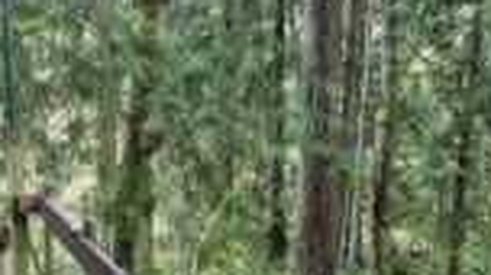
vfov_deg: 17.5
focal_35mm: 66
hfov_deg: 31.6
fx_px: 858
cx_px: 149
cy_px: 314
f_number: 1.8
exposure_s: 1/60
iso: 1000
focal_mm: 5.4
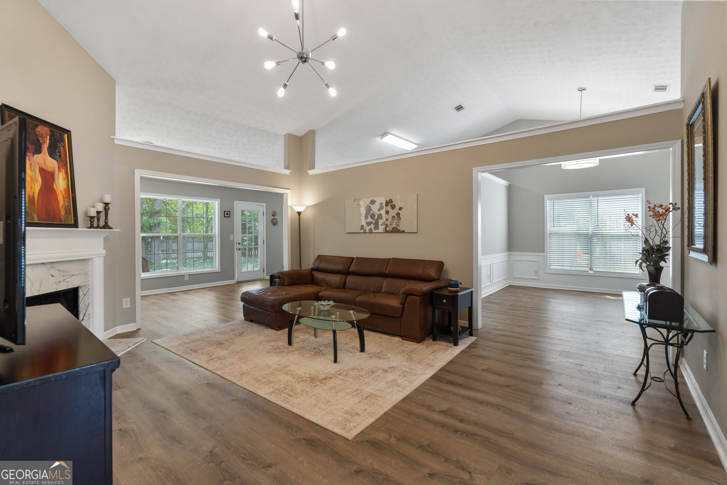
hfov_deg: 96.7
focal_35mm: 16
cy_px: 242
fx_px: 323
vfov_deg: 73.8
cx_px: 364
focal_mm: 16
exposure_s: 1/20
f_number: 6.3
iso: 1250
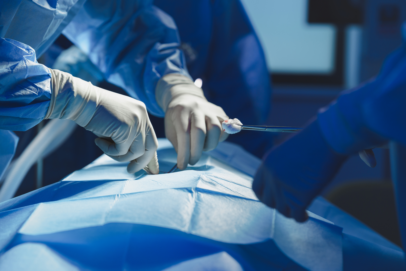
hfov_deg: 23.9
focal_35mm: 85
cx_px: 203
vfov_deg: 16.1
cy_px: 136
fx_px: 959
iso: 320
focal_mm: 85
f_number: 3.5
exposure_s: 1/250
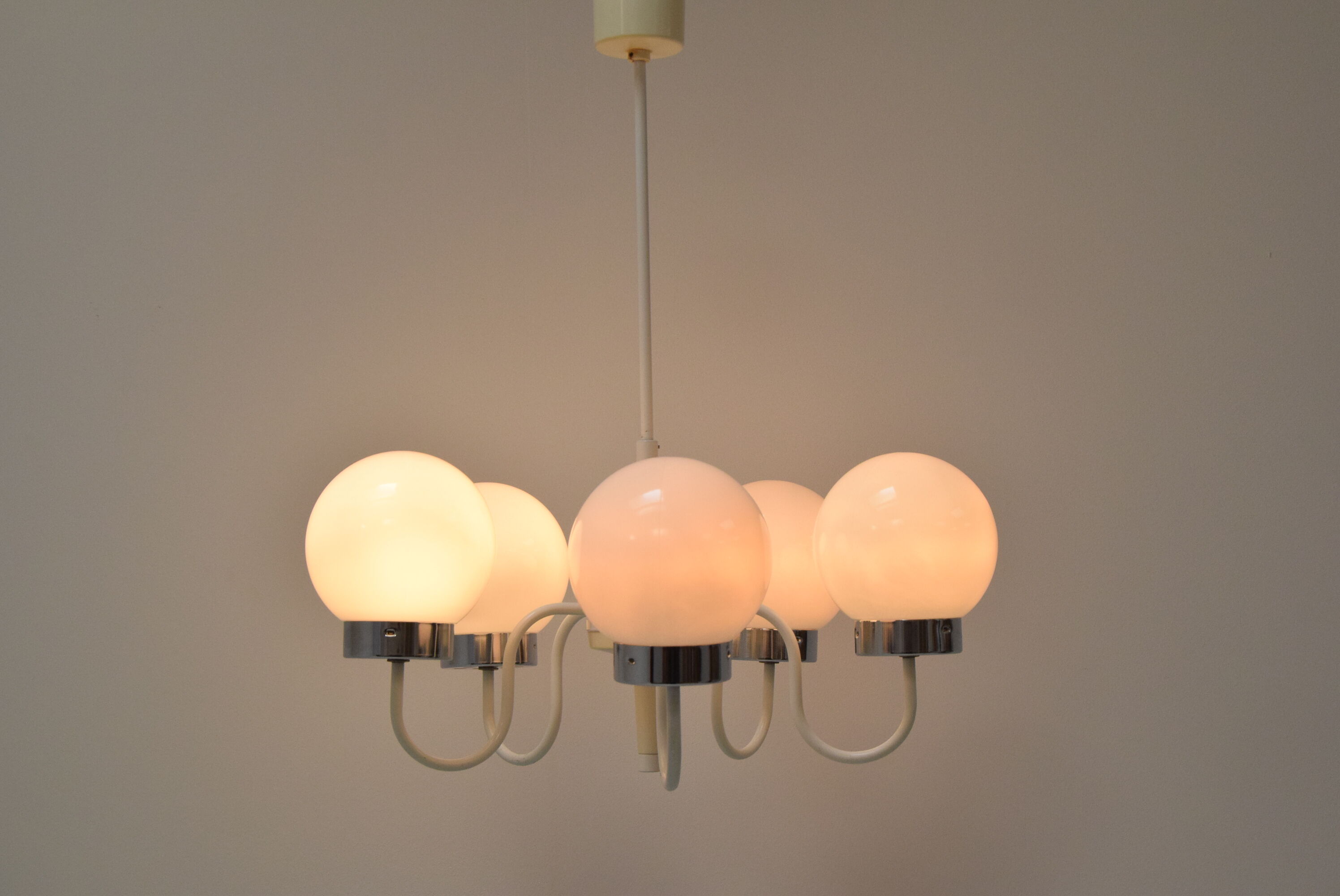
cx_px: 670
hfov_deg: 33.4
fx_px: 2235
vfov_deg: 22.7
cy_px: 448
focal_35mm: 60
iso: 1600
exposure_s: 1/320
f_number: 9
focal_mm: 40
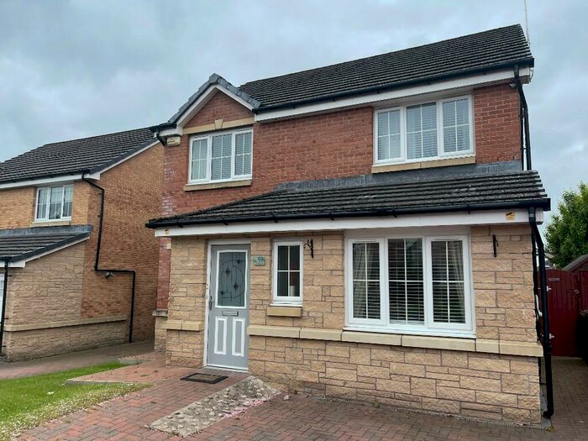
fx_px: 442
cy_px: 220
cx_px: 294
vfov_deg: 53.1
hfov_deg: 67.3
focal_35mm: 26
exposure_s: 1/1475
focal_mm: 5.1
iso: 32
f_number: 1.6
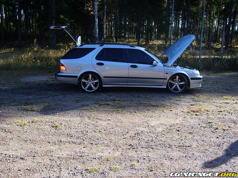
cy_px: 89
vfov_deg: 40.7
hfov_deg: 52.6
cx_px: 119
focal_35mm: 35
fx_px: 241
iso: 50
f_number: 4.3
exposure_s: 1/80
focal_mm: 5.8
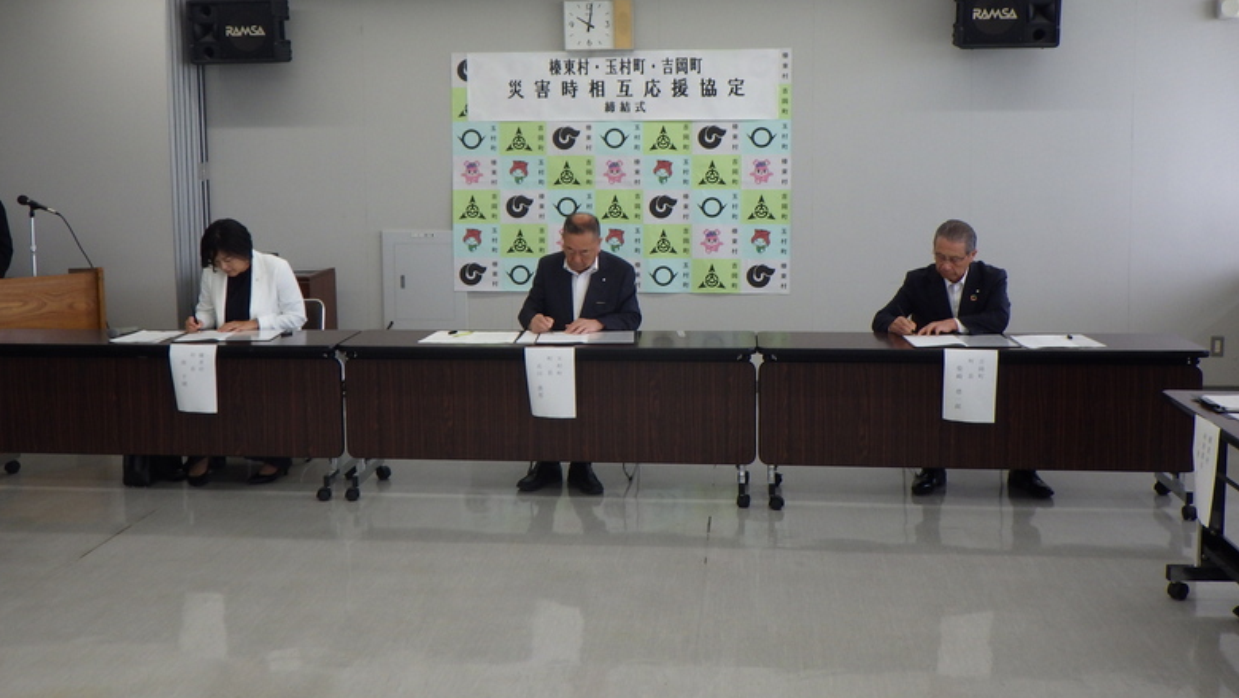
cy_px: 248
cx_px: 605
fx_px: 1249
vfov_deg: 31.0
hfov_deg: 52.8
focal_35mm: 38
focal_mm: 6.1
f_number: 3.8
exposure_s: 1/50
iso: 160
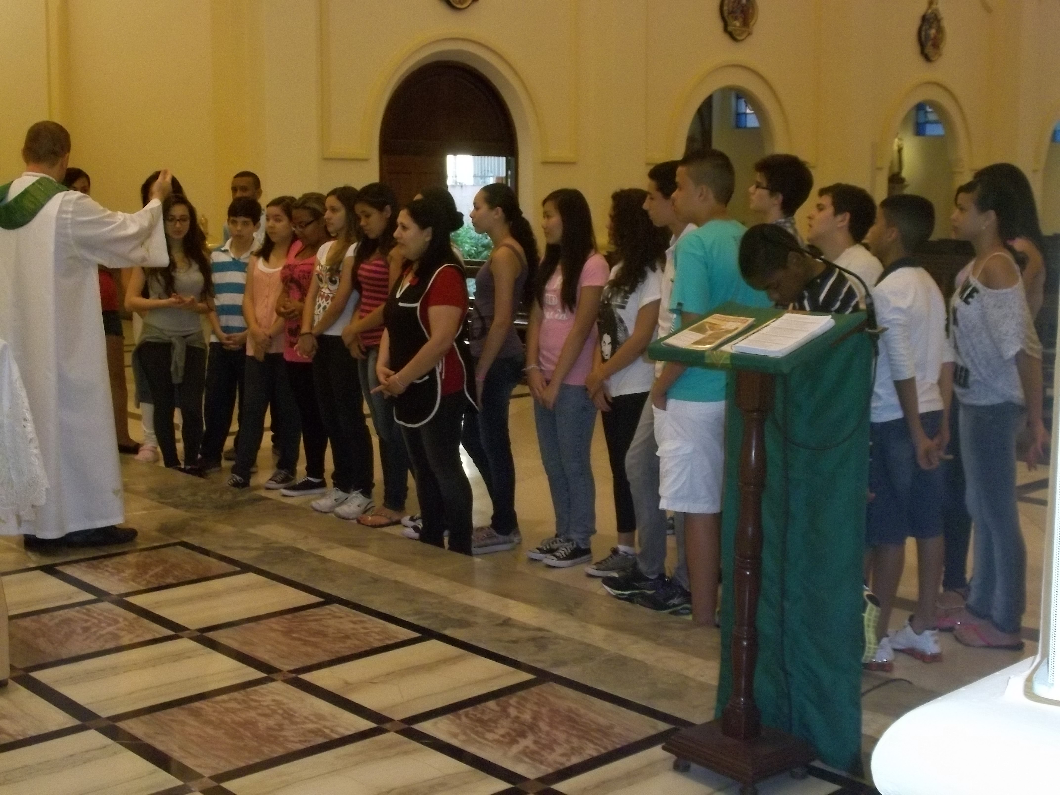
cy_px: 398
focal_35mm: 46
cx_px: 530
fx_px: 1409
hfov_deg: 41.2
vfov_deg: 31.5
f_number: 3.5
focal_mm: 8.2
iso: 320
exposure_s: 1/40
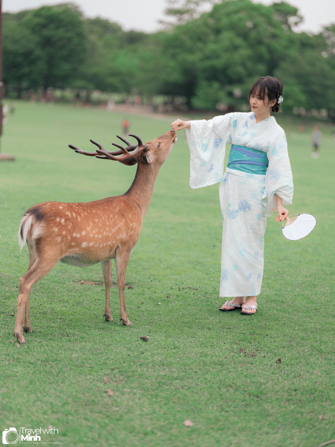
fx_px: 1123
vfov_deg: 22.5
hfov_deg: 17.0
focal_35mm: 87
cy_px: 224
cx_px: 168
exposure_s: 1/1800
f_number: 2
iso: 200
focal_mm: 110
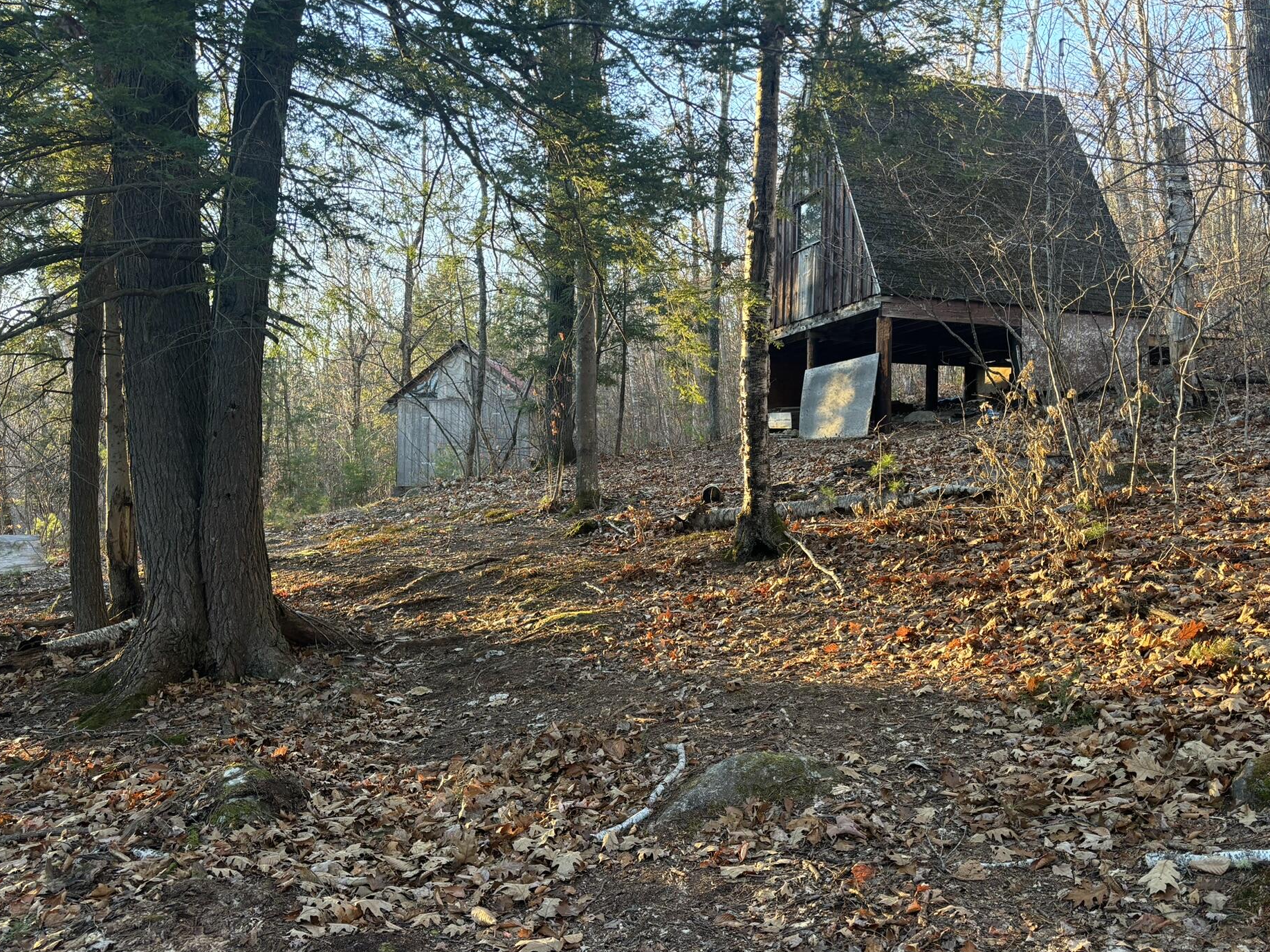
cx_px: 689
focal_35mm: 29
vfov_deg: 48.2
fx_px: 1064
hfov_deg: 61.6
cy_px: 506
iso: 100
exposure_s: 1/121
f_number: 1.6
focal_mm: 5.96
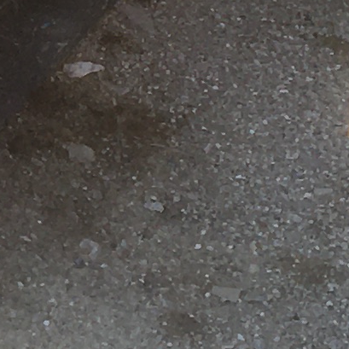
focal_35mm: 253
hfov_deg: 6.6
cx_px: -461
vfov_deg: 6.6
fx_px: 2886
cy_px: -513
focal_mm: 4.15
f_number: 2.2
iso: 25
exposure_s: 1/845
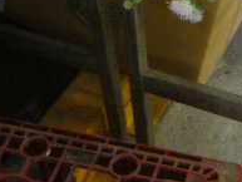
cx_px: 207
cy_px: -97
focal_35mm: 116
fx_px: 811
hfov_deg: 16.8
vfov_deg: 12.1
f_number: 2.8
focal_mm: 5.8
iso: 200
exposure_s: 1/8
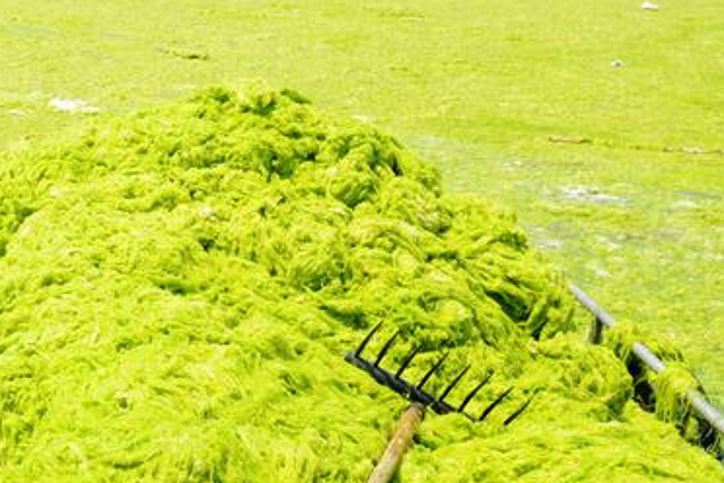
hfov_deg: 25.4
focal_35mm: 75
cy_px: 486
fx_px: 1508
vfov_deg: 17.7
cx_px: -39
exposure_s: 1/640
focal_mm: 31
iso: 800
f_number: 13
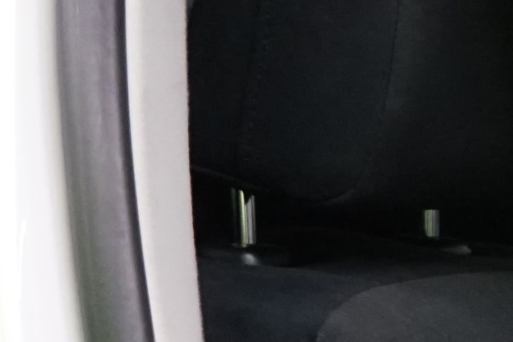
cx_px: 1121
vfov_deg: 6.6
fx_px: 2622
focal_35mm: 184
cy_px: 1103
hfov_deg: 10.1
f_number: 5.6
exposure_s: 1/60
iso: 2500
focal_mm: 28
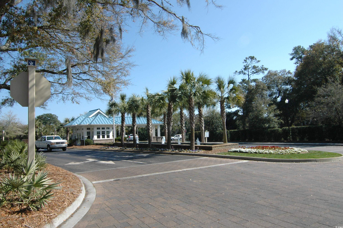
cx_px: 172
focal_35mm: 24
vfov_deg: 53.0
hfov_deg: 73.8
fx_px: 228
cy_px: 114
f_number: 10
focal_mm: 16
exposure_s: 1/400
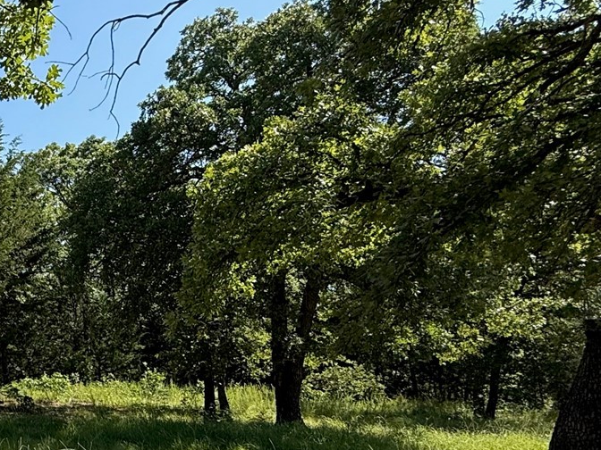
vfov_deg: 35.4
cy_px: 318
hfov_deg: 34.5
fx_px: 694
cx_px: -165
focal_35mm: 40
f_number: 2.2
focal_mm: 2.22
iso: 50
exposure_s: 1/709
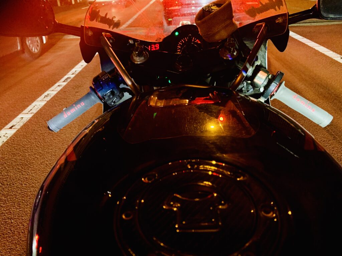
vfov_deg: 53.1
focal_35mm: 26
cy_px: 128
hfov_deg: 67.3
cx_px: 171
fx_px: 257
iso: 640
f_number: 1.8
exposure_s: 1/25
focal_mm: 4.25
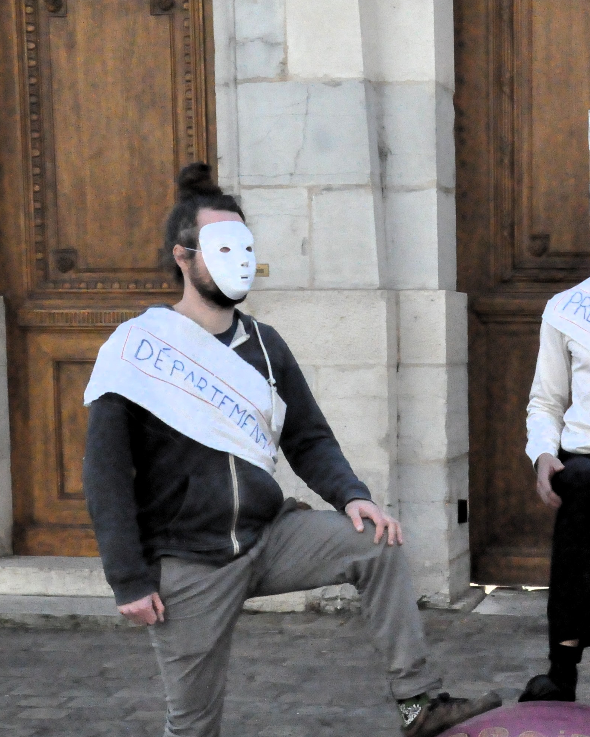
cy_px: 473
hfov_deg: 20.2
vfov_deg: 26.0
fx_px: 1593
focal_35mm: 73
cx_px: 610
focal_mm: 24
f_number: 20
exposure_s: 1/400
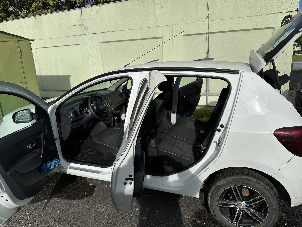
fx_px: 209
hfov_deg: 71.6
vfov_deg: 56.8
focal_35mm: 24
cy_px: 114
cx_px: 151
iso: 80
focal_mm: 6.86
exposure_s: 1/8929
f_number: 1.78
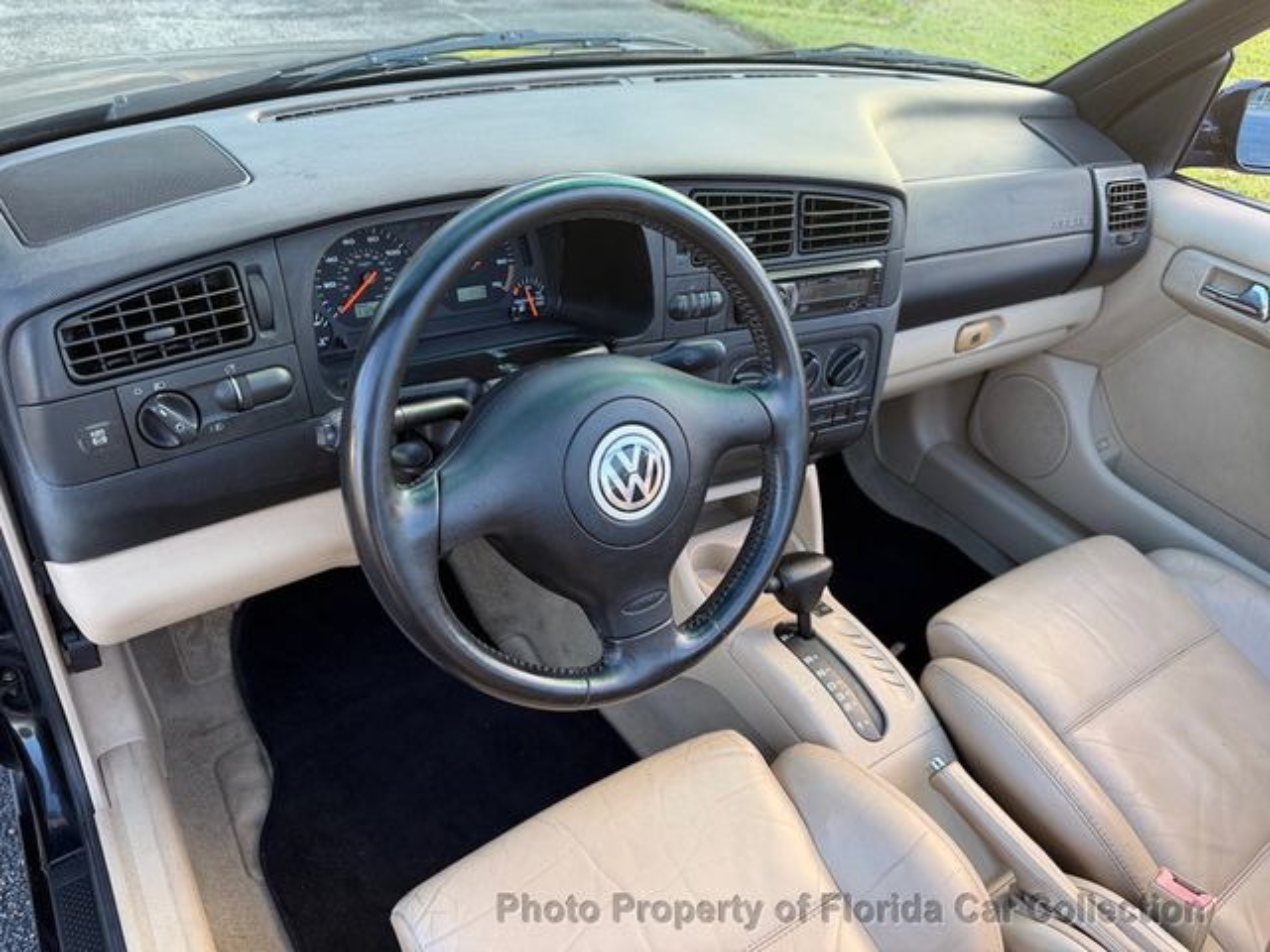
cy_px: 476
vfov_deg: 56.8
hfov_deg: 71.6
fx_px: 881
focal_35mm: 24
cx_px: 635
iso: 80
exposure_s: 1/121
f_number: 1.78
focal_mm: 6.76
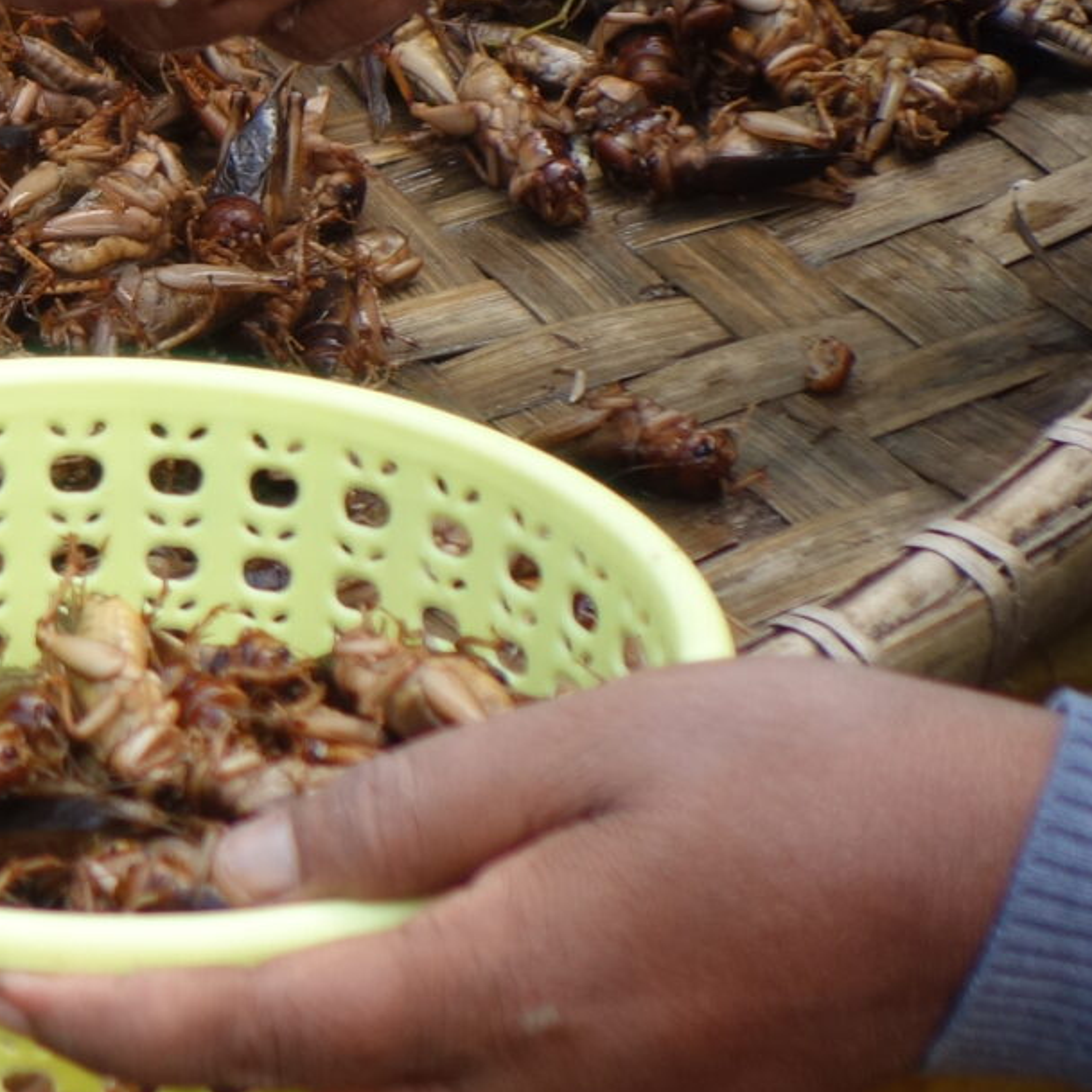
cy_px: 173
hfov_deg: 4.9
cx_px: -460
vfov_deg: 4.9
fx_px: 12777
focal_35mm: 358
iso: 125
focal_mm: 37.1
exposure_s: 1/125
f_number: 5.6
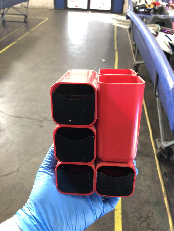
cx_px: 87
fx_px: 188
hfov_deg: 49.7
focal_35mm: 28
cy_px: 116
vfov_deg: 63.4
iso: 40
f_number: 1.8
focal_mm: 3.99
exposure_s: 1/15
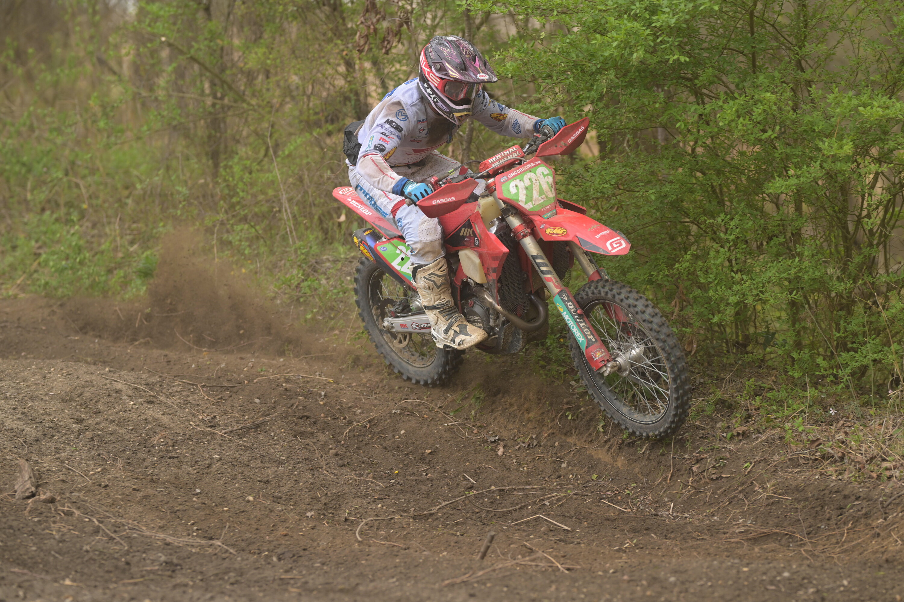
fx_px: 3390
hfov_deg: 15.2
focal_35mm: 135
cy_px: 301
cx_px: 452
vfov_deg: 10.2
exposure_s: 1/2500
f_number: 2.2
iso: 320
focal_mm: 135
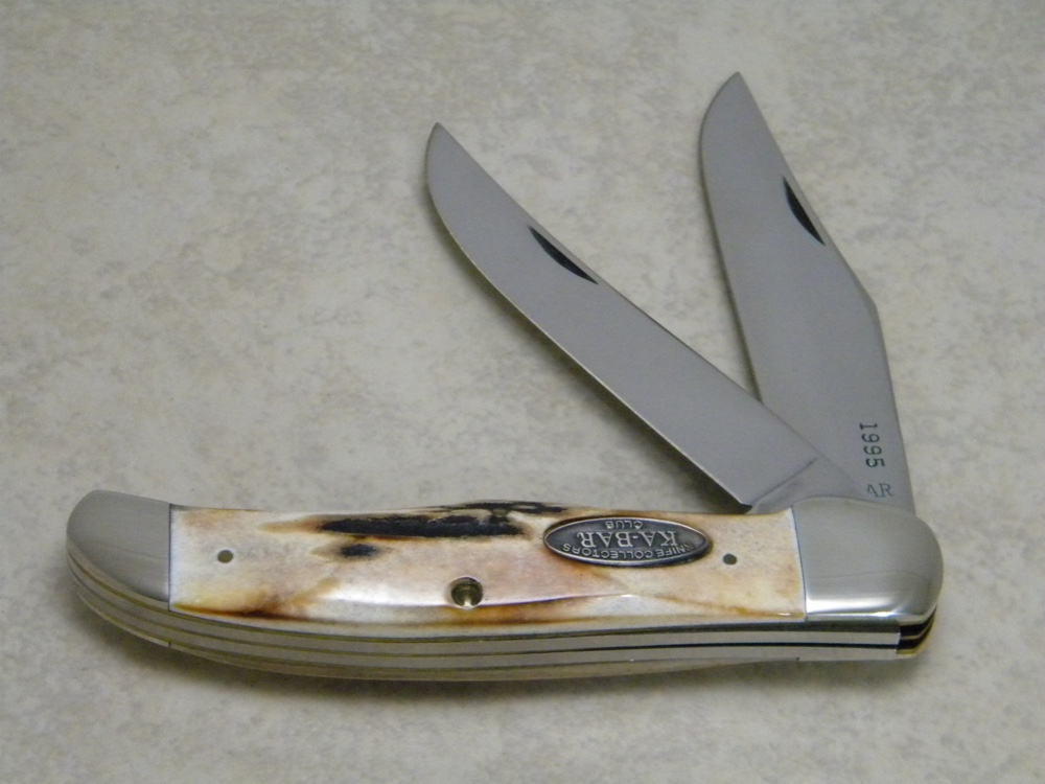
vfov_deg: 14.1
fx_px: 3170
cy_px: 392
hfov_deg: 18.7
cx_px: 522
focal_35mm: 105
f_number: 4.7
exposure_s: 1/63.2
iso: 800
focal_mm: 19
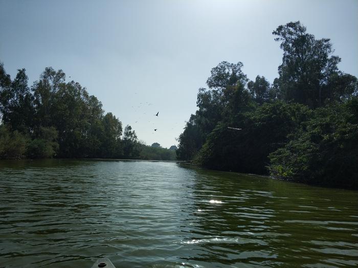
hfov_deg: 65.4
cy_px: 134
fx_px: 279
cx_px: 179
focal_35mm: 27
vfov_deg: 51.3
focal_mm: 3.82
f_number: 1.8
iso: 100
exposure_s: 1/4608
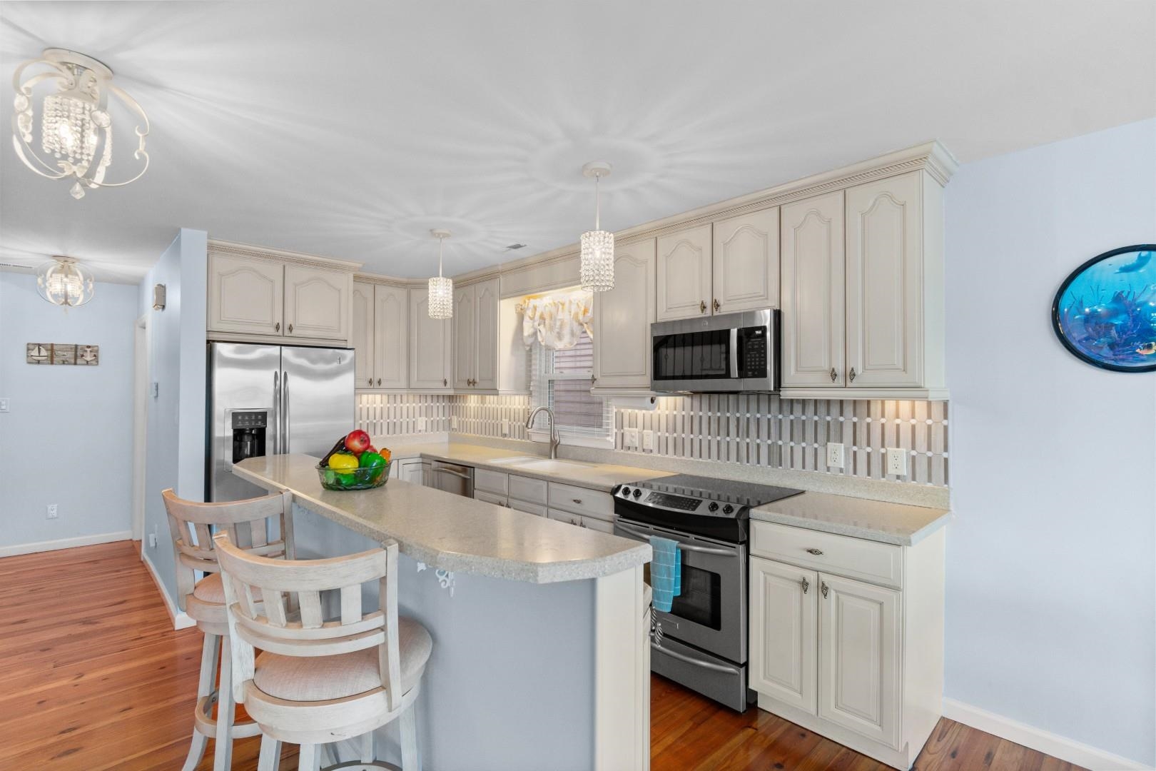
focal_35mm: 16
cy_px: 386
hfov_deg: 96.7
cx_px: 578
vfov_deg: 73.7
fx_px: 514
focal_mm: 11
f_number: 4.8
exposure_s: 1/25
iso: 100
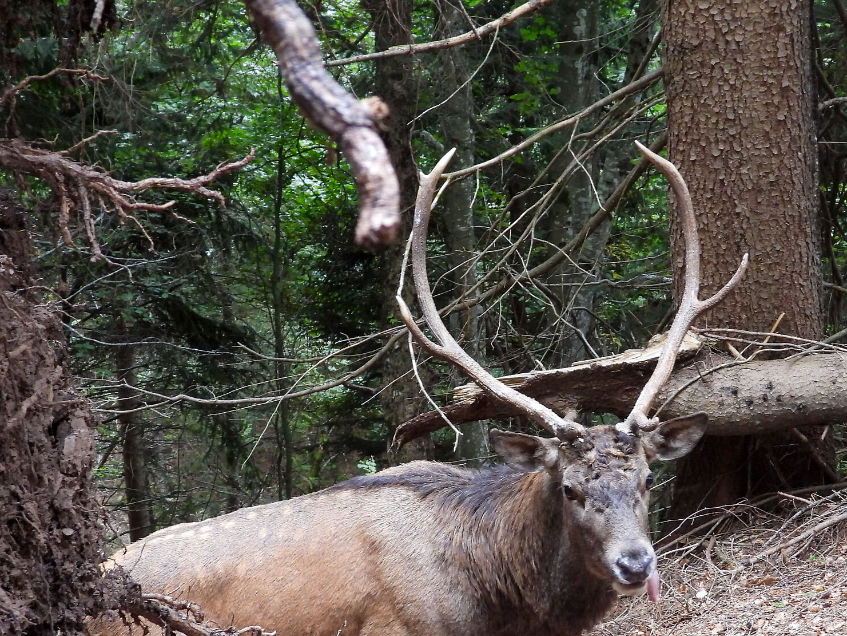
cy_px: 457
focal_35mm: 81
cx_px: 507
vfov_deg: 18.1
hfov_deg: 24.1
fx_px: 1982
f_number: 3.2
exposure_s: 1/15
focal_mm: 9
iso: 400
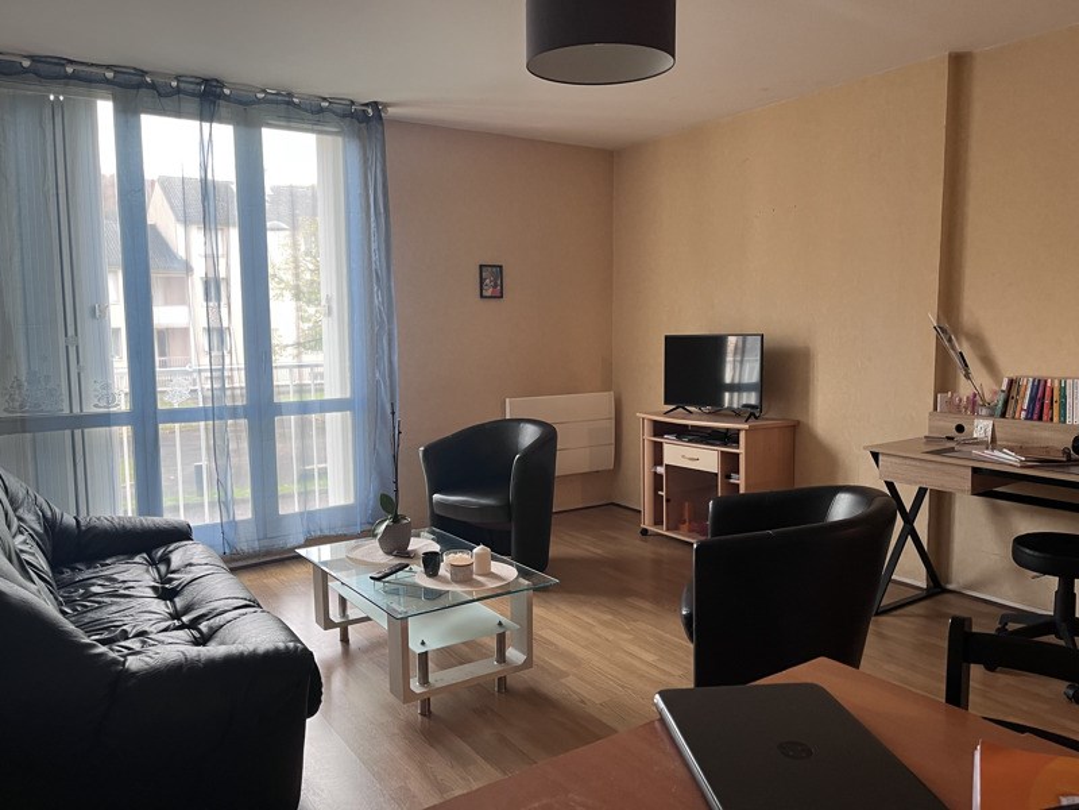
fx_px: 810
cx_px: 540
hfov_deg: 67.3
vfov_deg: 53.1
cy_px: 405
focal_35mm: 26
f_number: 1.6
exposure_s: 1/61
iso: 125
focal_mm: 5.1
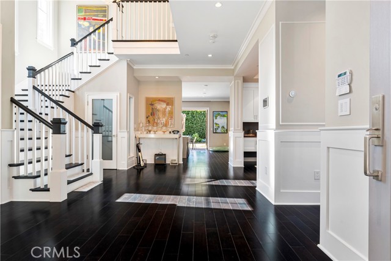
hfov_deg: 84.0
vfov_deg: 62.0
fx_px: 217
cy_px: 130
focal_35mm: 20
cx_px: 196
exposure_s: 2
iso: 200
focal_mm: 20
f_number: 9.5
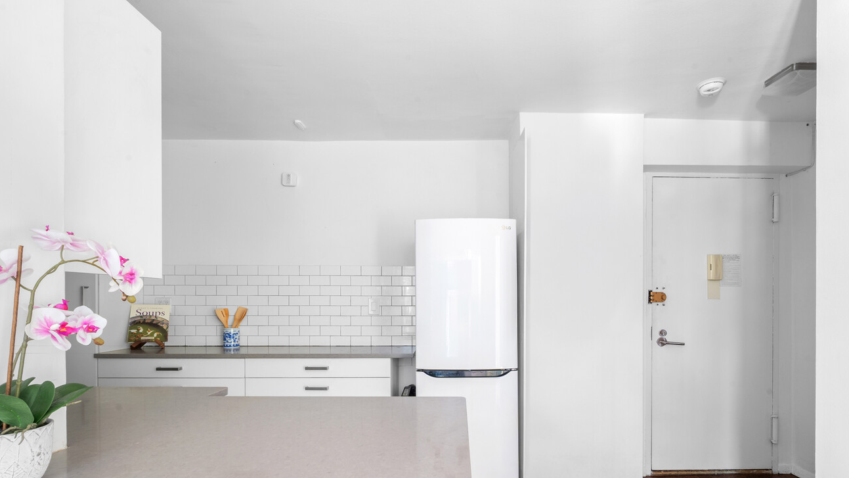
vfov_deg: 62.2
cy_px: 322
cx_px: 433
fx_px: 383
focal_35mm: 17
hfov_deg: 95.9
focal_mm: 14
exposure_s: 15
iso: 400
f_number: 13
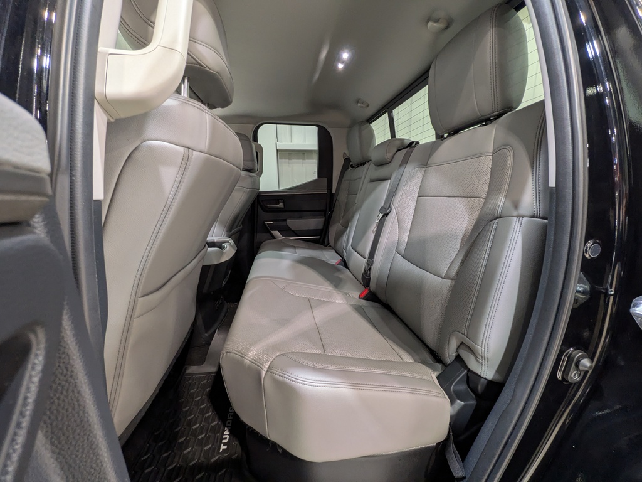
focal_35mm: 14
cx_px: 321
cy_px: 241
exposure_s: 1/25
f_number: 2.2
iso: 143
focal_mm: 1.83
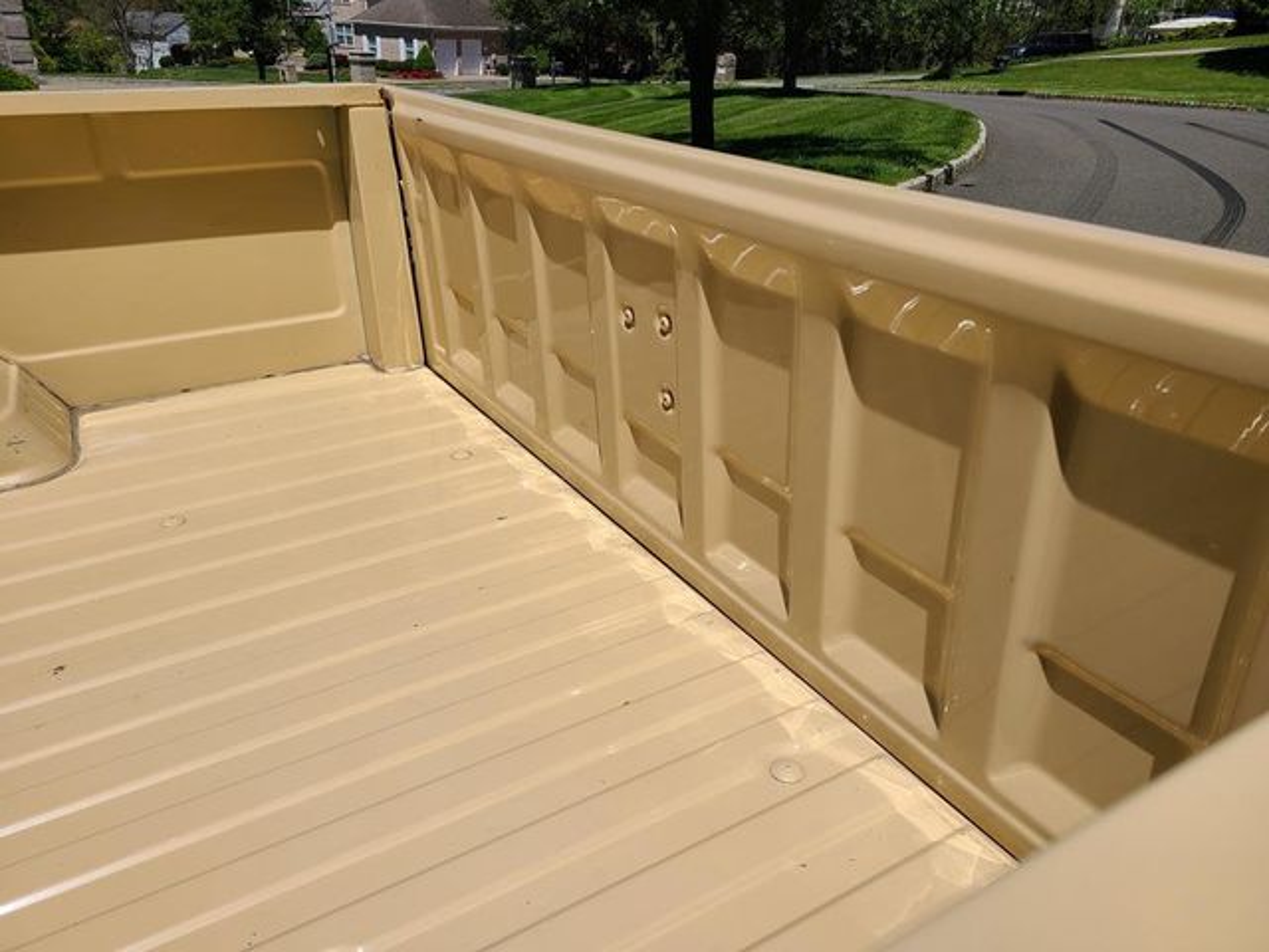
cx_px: 634
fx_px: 953
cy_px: 476
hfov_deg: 67.3
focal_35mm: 26
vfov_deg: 53.1
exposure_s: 1/5534
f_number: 1.8
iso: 40
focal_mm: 5.4
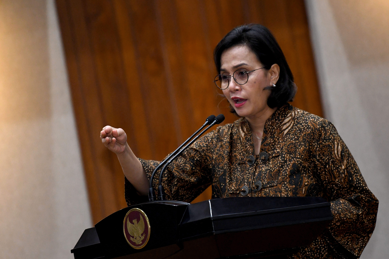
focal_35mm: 300
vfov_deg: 4.6
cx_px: 194
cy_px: 130
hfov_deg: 6.9
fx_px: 3241
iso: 2000
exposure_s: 1/125
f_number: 2.8
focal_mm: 200
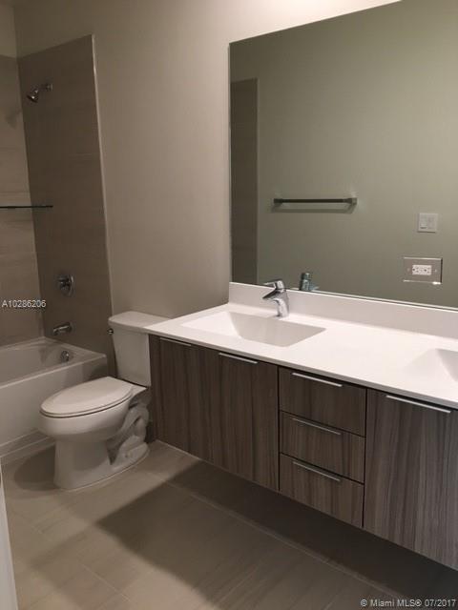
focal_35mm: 29
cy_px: 305
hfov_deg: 48.2
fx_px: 512
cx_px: 229
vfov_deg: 61.7
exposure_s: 1/30
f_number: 2.2
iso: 64
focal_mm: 4.15
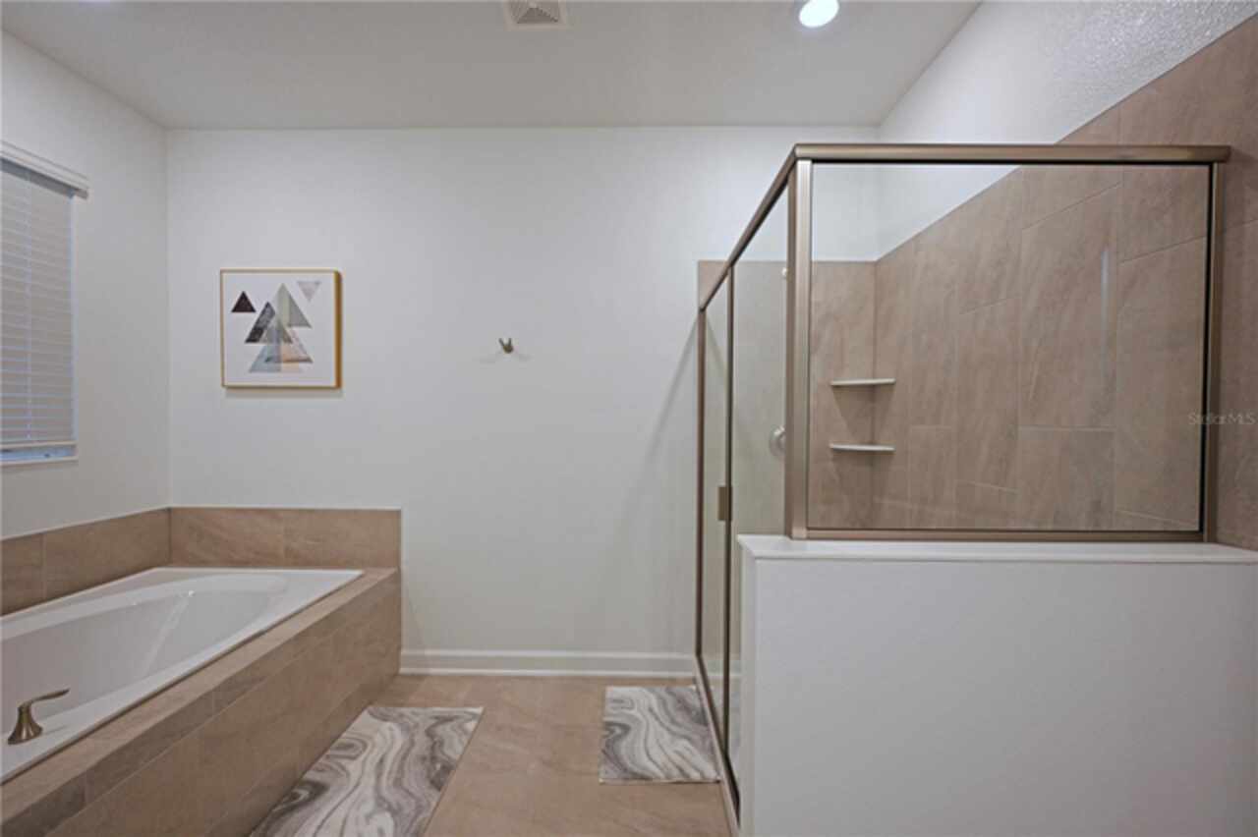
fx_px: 489
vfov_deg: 81.1
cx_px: 629
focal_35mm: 14
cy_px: 418
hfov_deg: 104.3
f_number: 2.8
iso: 400
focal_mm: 14
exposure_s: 1/160
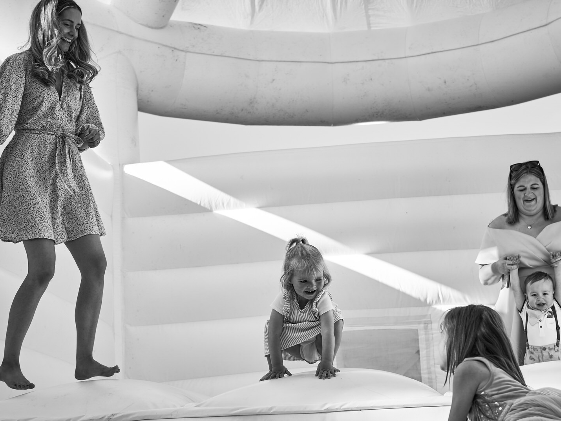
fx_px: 1199
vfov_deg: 19.9
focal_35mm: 74
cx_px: 344
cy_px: 248
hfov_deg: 26.3
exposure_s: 1/640
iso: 200
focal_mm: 55
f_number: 4.5
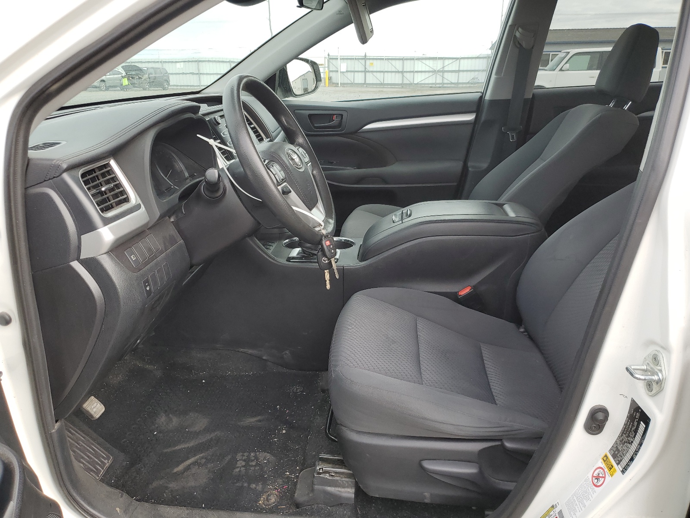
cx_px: 345
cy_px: 259
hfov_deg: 67.3
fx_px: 518
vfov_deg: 53.1
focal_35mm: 26
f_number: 1.5
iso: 50
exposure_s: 1/370
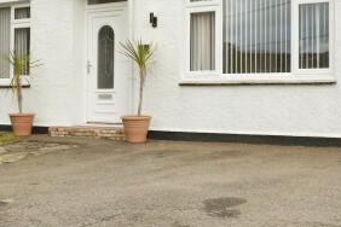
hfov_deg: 34.4
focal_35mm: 58
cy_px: 85
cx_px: 202
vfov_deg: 23.3
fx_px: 549
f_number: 9
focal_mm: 16
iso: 2000
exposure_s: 1/1000
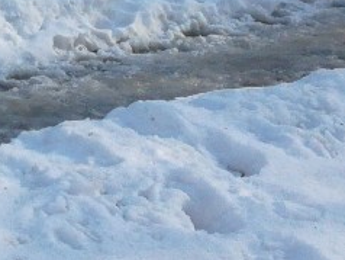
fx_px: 1506
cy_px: -333
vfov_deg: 9.0
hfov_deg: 12.4
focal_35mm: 151
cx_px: -175
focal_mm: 3.79
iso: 50
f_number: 2
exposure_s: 1/833
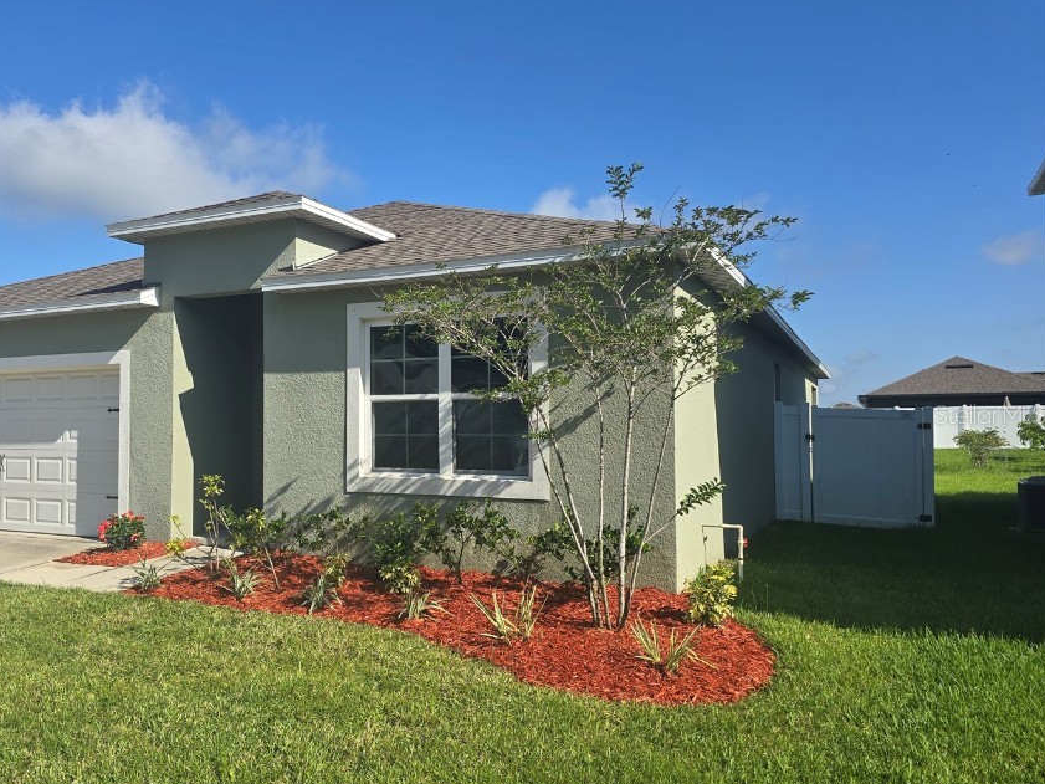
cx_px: 415
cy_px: 414
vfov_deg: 49.7
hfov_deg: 62.8
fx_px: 845
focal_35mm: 28
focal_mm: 6.3
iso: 12
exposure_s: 1/816
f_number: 1.7
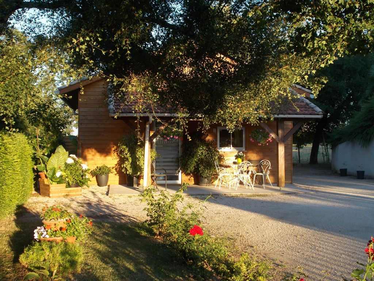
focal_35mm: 50
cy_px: 140
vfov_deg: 29.1
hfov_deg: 38.2
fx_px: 540
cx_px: 187
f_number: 4.5
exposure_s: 1/80
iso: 80
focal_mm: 9
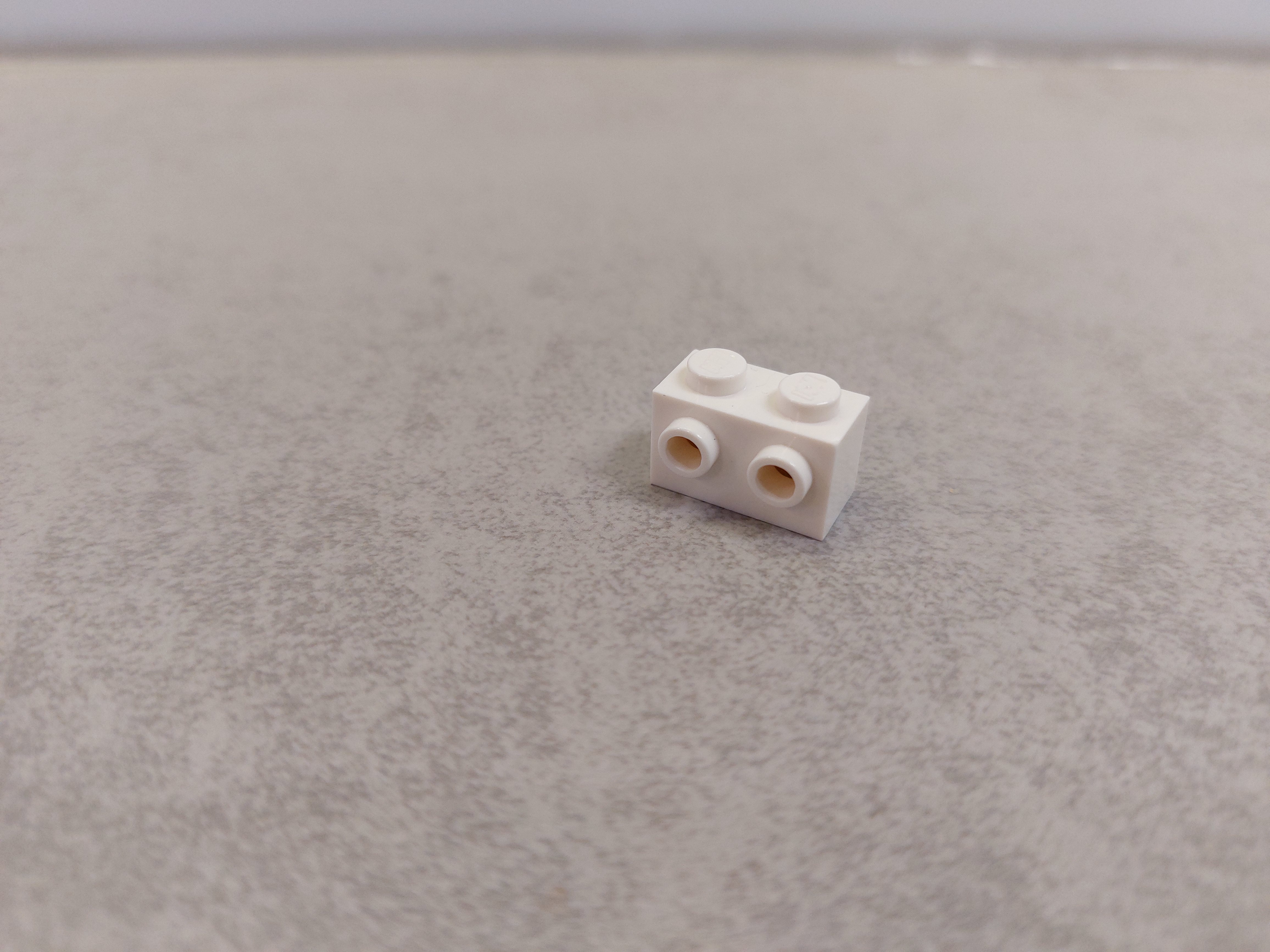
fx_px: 917
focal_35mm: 25
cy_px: 476
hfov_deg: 69.4
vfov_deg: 54.9
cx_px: 635
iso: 125
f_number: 1.8
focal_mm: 5.23
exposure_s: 1/50
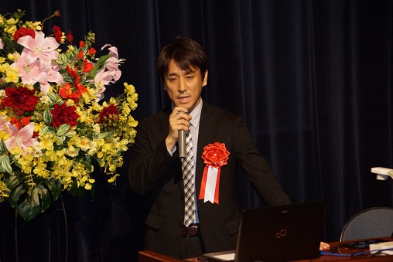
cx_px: 196
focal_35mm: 300
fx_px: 3276
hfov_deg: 6.9
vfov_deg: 4.6
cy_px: 131
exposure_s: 1/60
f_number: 5.6
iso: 1600
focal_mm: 200
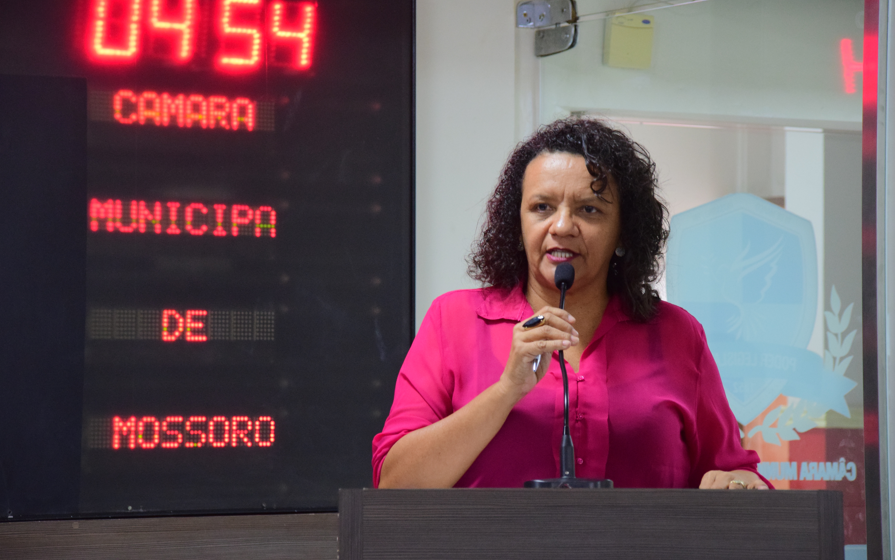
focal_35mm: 169
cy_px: 266
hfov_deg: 12.4
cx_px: 447
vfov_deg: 7.8
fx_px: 4122
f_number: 5.6
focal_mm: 110
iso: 1600
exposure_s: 1/60
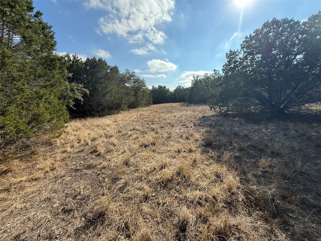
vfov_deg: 85.7
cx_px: 160
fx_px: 130
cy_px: 120
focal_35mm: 14
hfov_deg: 102.1
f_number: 2.2
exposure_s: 1/1961
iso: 64
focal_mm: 2.22
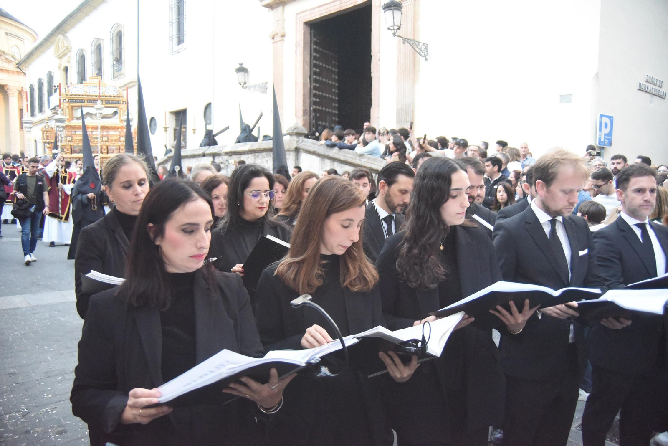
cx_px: 334
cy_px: 223
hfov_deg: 63.6
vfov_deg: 45.0
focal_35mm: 29
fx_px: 538
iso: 12800
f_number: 6.3
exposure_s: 1/125
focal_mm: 29
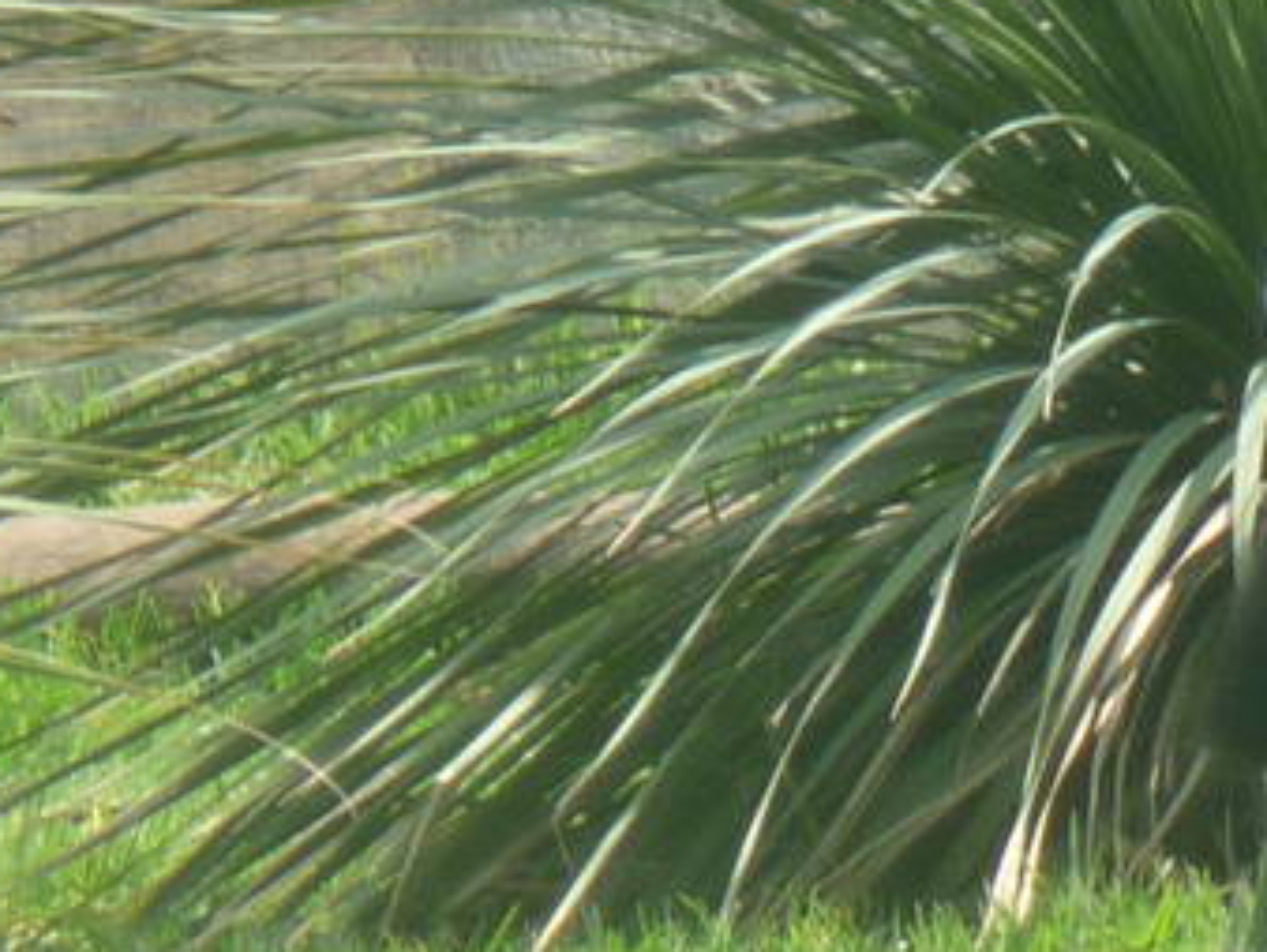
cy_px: 367
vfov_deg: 1.2
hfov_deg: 1.6
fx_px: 44356
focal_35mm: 1211
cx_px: 2470
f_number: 4.9
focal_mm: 44
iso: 100
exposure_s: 1/200
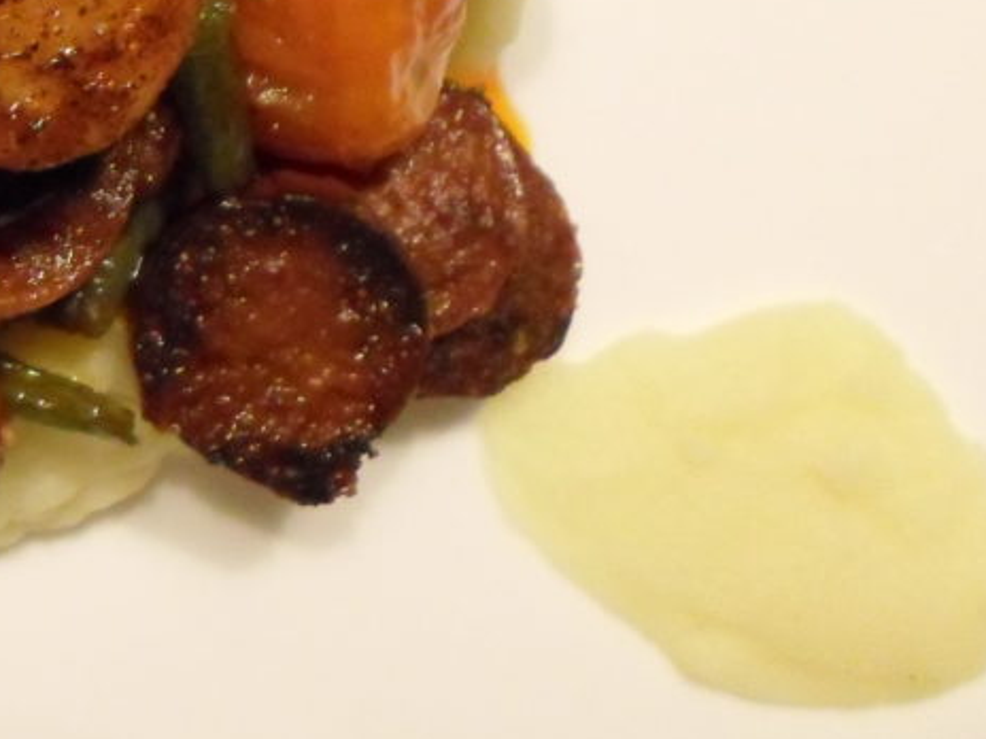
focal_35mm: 63
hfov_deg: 27.0
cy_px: -17
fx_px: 1794
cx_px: -210
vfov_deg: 22.3
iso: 400
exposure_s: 1/15
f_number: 2.5
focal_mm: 4.5
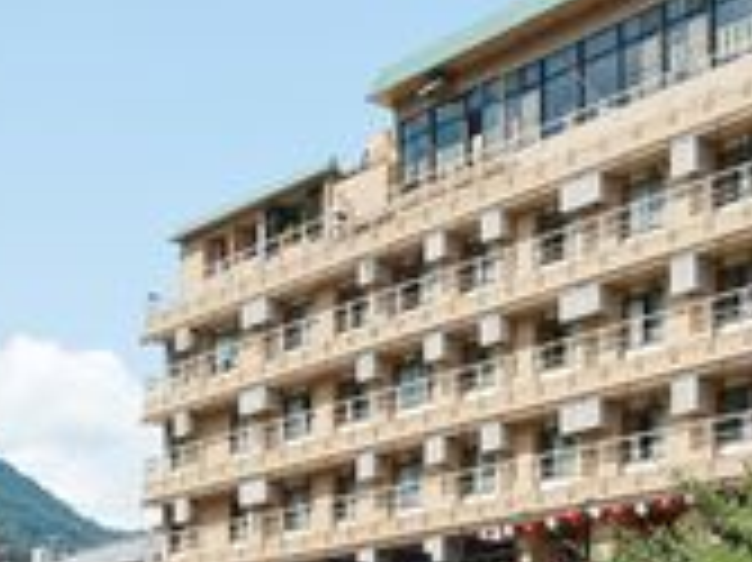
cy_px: 524
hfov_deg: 19.9
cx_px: 554
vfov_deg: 14.9
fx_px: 2127
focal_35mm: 98
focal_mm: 34
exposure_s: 1/60
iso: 200
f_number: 18
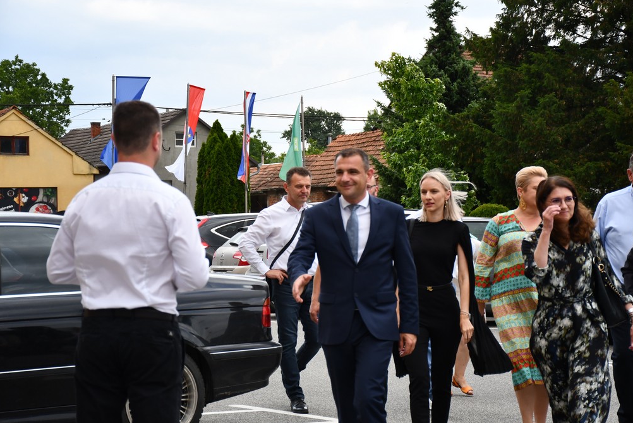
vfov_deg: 14.4
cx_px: 322
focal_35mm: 95
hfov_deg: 21.4
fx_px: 1671
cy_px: 209
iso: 400
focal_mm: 62
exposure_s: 1/500
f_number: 5.6
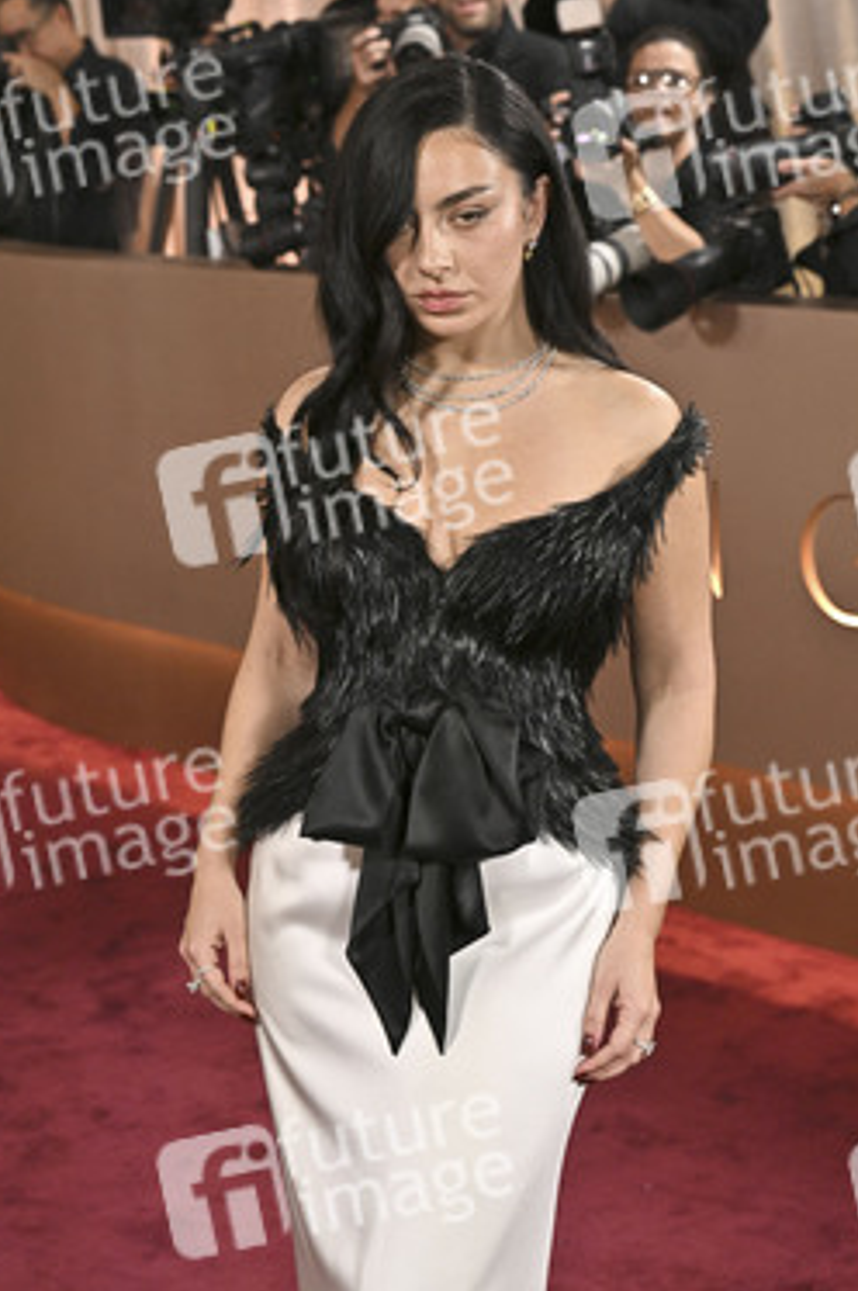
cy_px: 658
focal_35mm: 74
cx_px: 436
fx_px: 2650
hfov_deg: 18.4
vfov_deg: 27.4
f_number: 5.6
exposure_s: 1/320
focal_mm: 69
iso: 2500
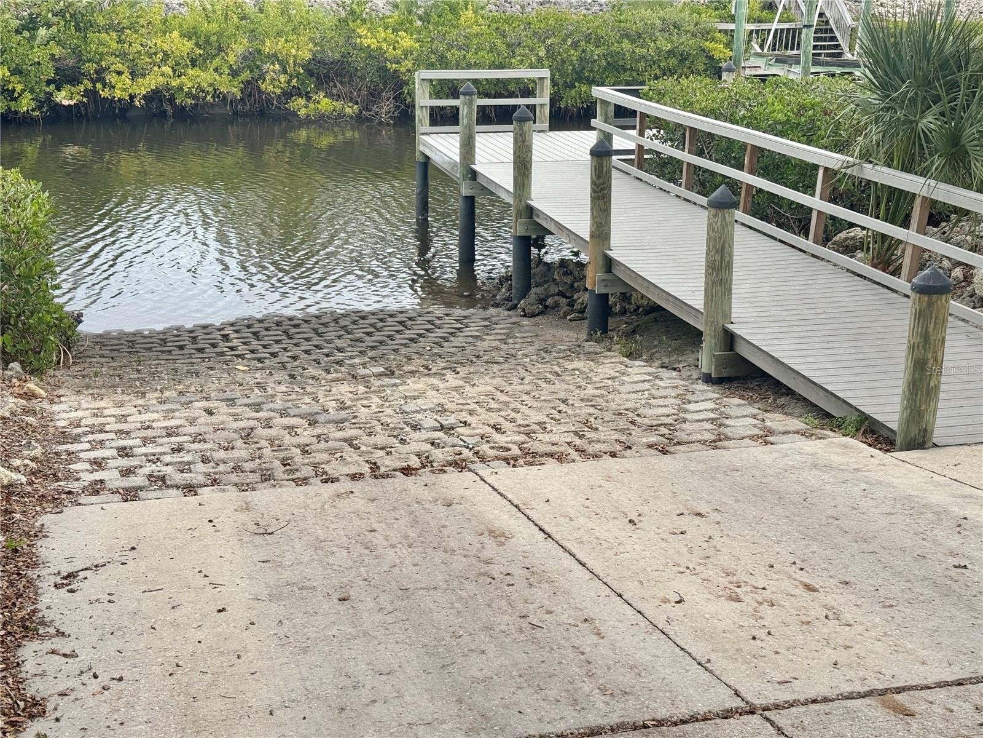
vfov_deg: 30.3
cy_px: 369
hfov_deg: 39.7
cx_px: 492
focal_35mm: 48
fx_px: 1363
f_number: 1.78
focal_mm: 6.76
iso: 64
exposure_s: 1/822
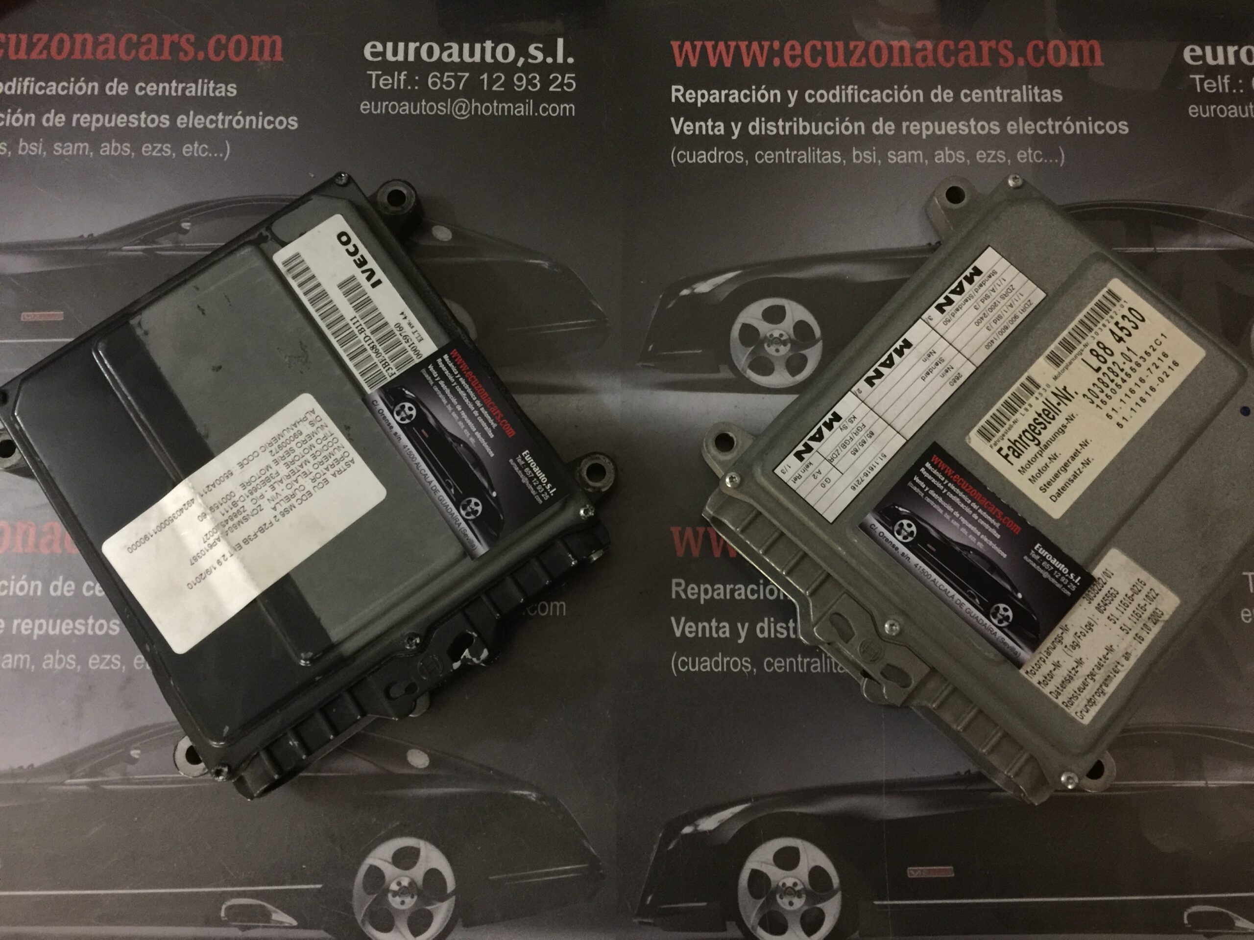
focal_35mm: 29
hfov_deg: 61.7
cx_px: 627
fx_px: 1051
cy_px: 470
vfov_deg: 48.2
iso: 125
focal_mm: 4.15
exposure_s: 1/4
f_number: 2.2
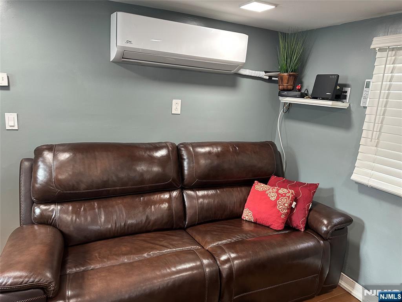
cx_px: 201
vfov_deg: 56.8
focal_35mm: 24
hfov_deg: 71.6
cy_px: 151
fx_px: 279
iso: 200
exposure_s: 1/60
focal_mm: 6.86
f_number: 1.78
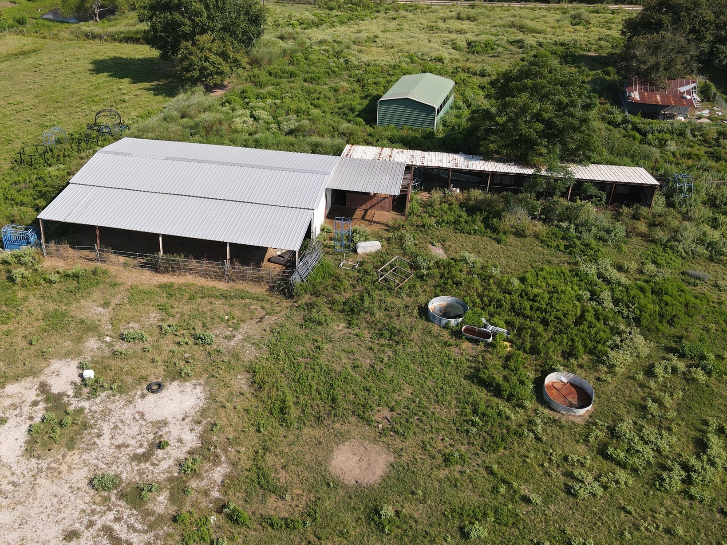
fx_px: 630
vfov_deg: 46.6
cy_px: 227
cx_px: 276
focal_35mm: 30
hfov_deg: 59.2
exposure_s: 1/500
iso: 100
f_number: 2.8
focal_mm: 4.5
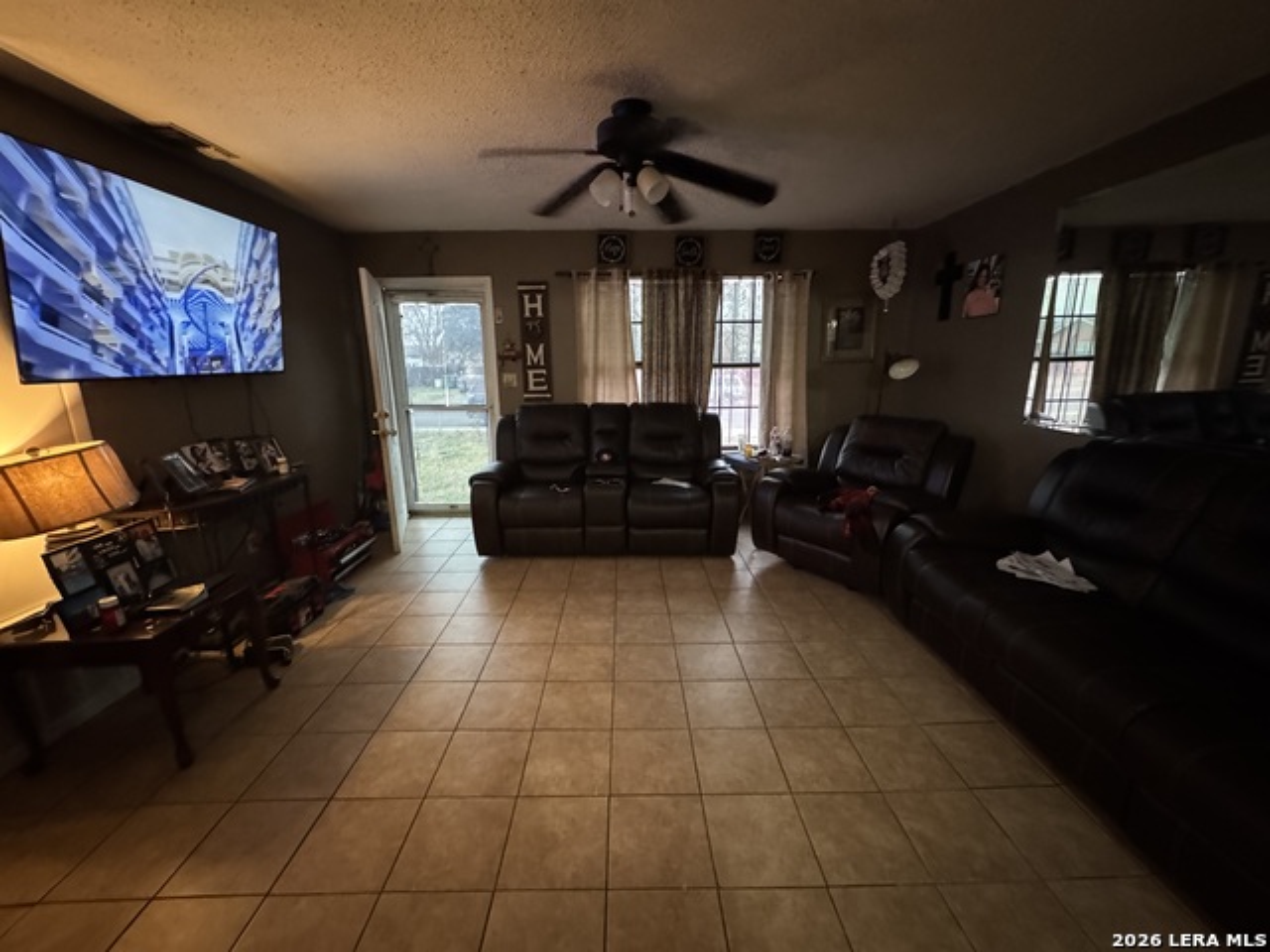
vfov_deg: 85.7
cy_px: 476
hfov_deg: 102.1
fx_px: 514
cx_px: 635
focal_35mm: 14
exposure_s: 1/40
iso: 1600
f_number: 2.2
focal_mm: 2.22
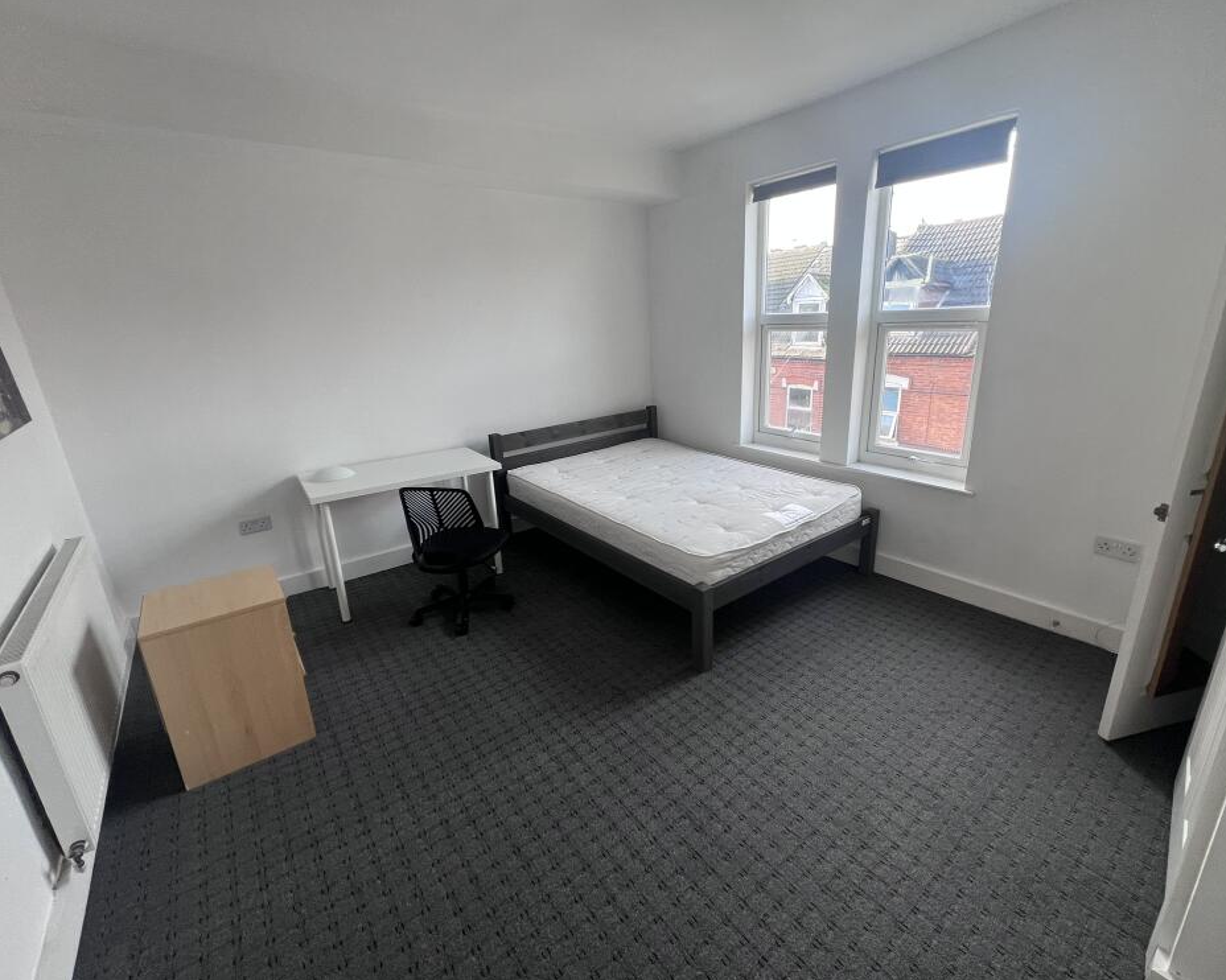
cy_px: 479
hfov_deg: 100.7
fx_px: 508
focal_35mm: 14
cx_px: 633
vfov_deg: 87.9
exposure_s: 1/99
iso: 64
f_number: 1.8
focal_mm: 1.57
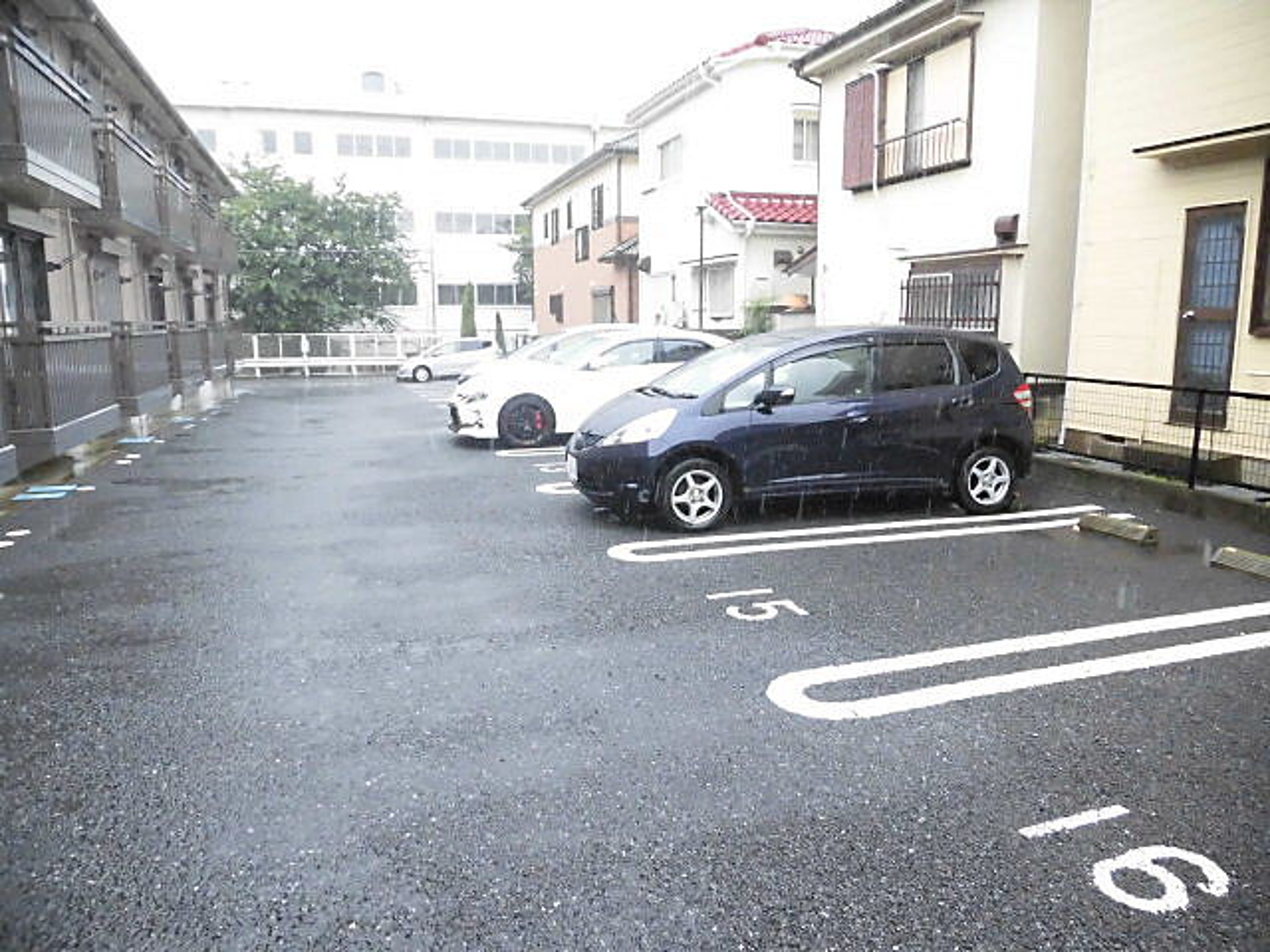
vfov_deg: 56.8
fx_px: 881
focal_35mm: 24
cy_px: 476
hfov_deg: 71.6
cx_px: 635
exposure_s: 1/400
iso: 800
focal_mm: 4.3
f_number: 3.1
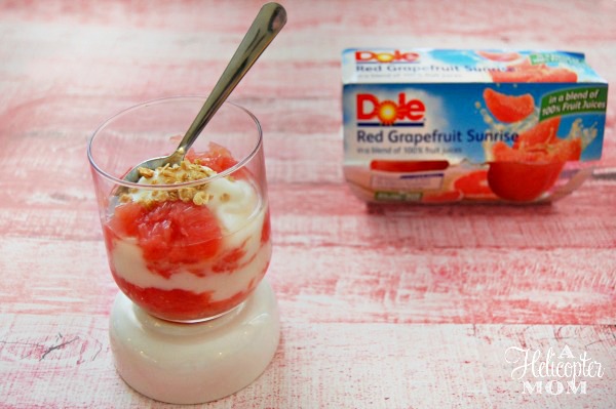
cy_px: 204
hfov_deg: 55.1
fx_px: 590
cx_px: 308
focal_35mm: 34
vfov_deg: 38.3
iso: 640
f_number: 3.8
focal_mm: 23
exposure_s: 1/30
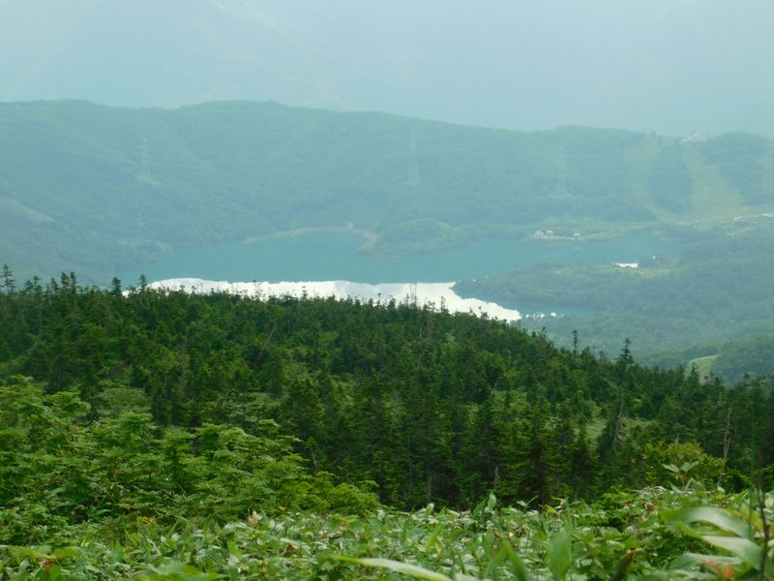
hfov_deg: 19.8
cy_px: 290
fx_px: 2214
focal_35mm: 99
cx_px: 387
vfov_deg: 14.9
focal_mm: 17.6
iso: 125
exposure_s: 1/500
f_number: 4.6
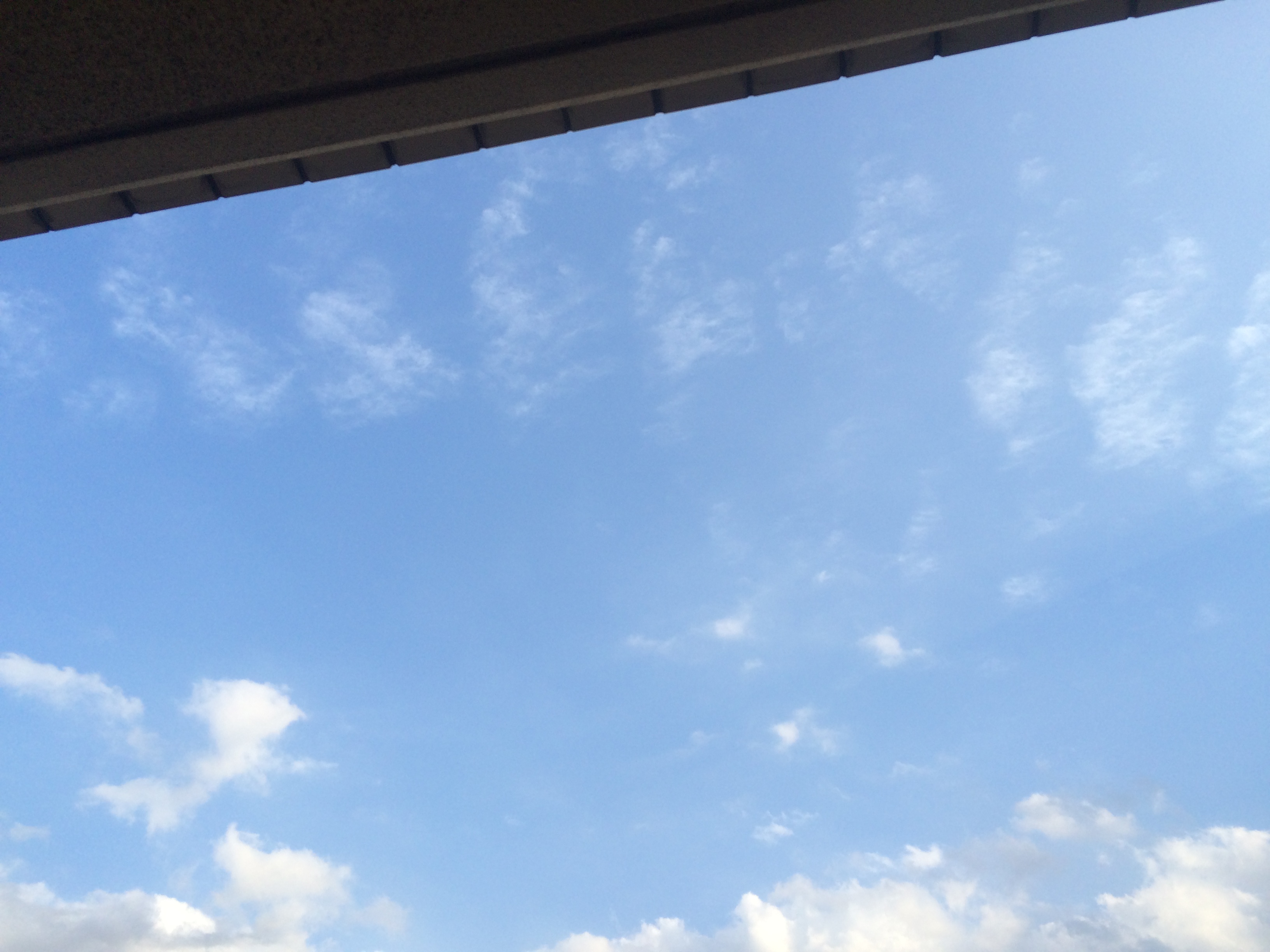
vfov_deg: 48.2
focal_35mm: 29
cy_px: 476
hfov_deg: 61.7
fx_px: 1064
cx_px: 635
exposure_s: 1/1172
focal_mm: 4.15
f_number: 2.2
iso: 32
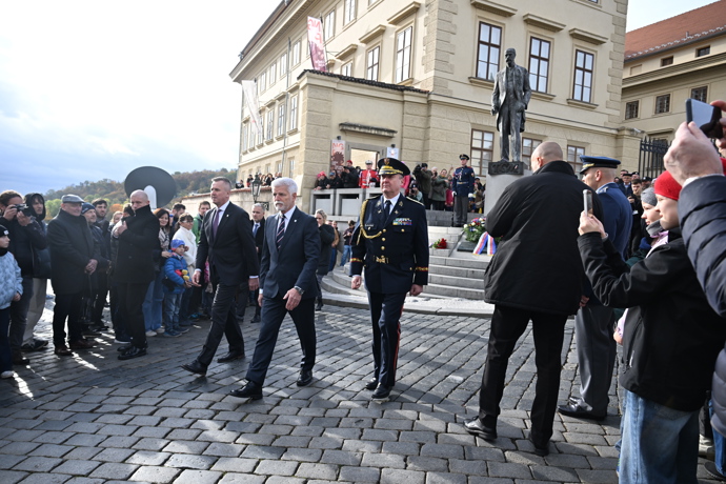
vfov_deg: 53.1
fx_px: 484
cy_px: 242
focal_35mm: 24
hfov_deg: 73.7
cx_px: 363
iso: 1000
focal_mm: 24
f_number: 5
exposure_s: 1/2000
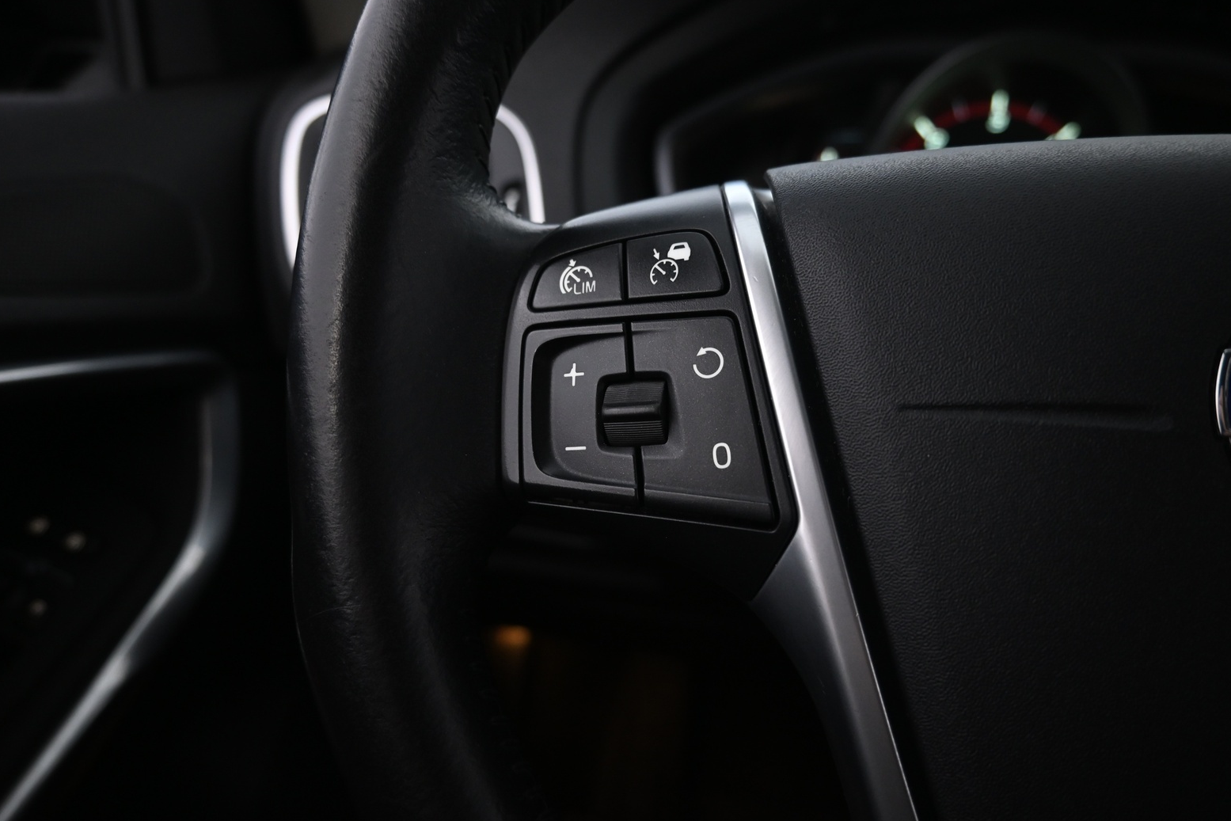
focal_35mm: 25
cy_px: 417
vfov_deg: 51.3
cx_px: 620
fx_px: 855
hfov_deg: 71.5
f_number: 3.5
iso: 900
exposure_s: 1/25
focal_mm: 16
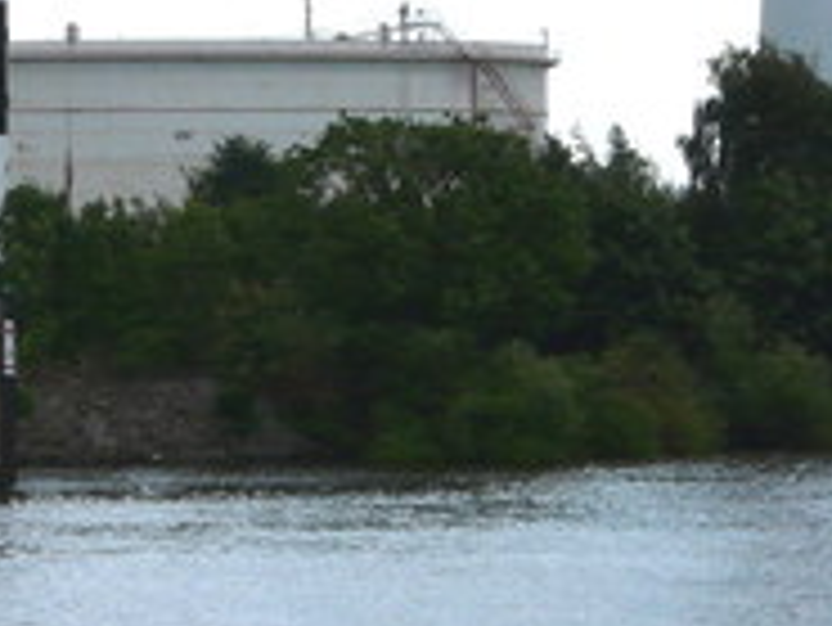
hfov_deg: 6.3
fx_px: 7480
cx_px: -63
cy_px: 18
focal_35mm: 311
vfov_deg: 4.8
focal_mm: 23.7
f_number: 6.3
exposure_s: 1/500
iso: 100
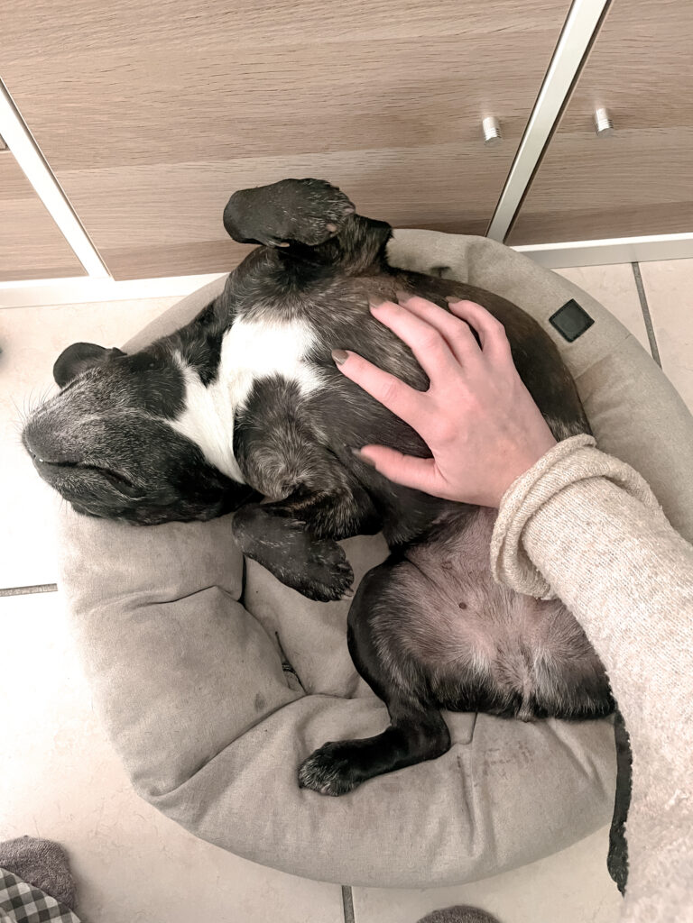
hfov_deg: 53.1
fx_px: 694
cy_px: 462
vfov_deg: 67.3
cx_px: 346
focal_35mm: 26
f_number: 1.6
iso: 640
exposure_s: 1/35
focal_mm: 5.1
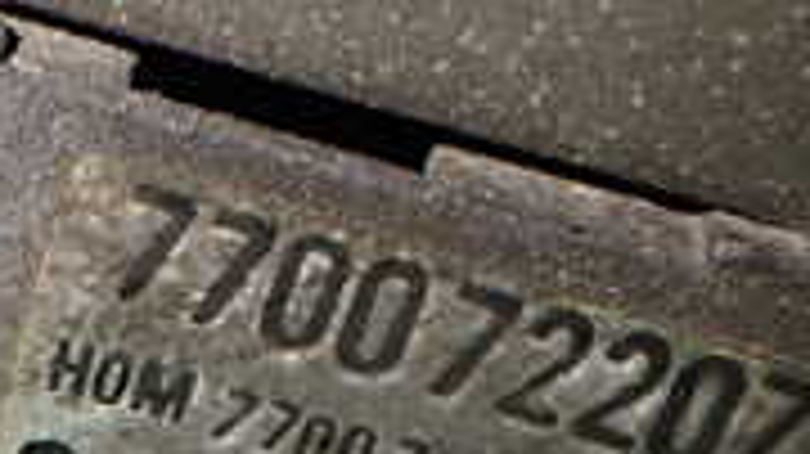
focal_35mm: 109
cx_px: 36
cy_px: 796
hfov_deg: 19.2
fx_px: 2340
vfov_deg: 10.5
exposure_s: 1/125
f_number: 2.3
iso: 500
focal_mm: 5.4
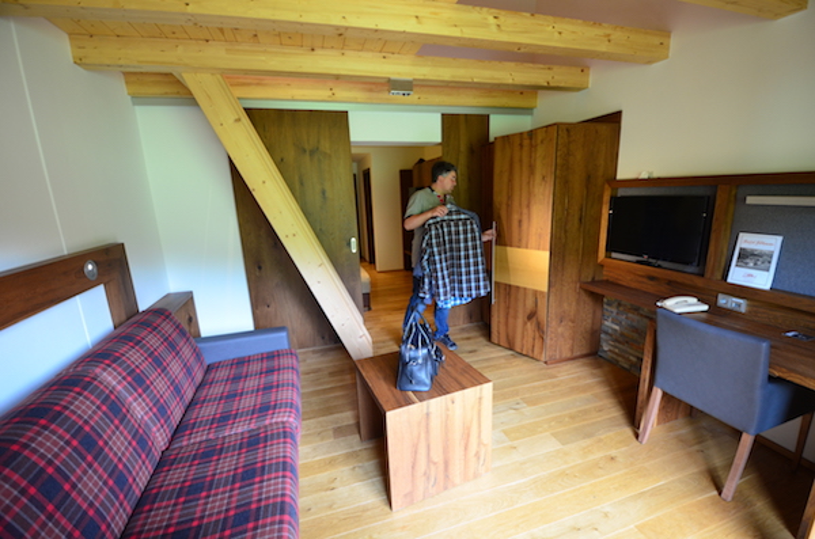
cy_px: 270
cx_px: 408
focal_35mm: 15
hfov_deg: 100.5
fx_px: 339
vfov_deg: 77.0
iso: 640
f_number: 3.5
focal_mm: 10
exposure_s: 1/30
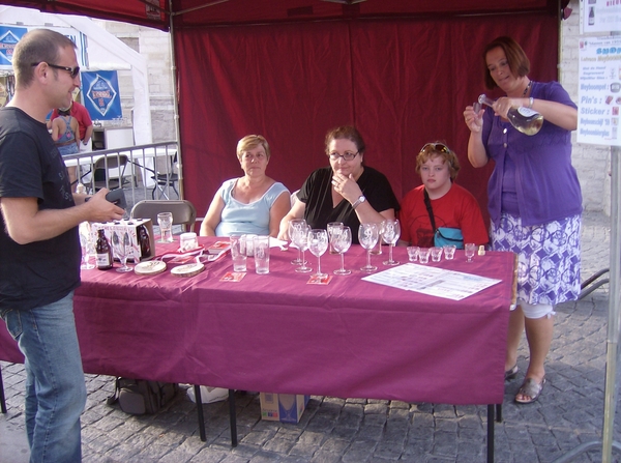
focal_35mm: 36
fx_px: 644
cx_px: 310
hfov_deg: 51.5
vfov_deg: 39.5
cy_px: 232
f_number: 2.8
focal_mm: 6
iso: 100
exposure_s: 1/81.7
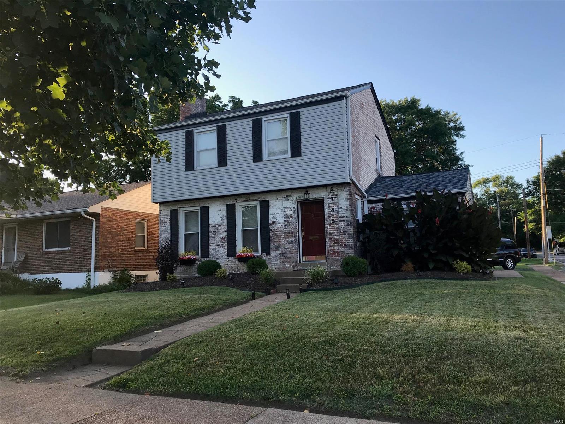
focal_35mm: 28
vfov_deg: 49.7
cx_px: 282
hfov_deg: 63.4
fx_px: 457
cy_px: 212
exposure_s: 1/573
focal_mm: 3.99
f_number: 1.8
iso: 20
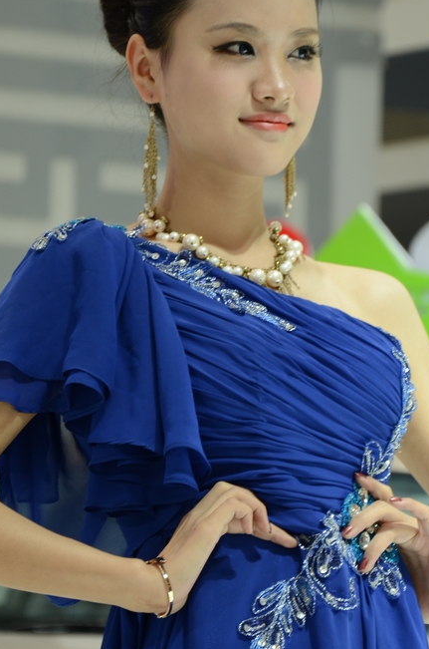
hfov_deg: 6.3
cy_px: 334
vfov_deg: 9.5
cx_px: 229
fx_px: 3910
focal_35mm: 218
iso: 400
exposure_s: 1/50
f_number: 5.6
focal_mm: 105
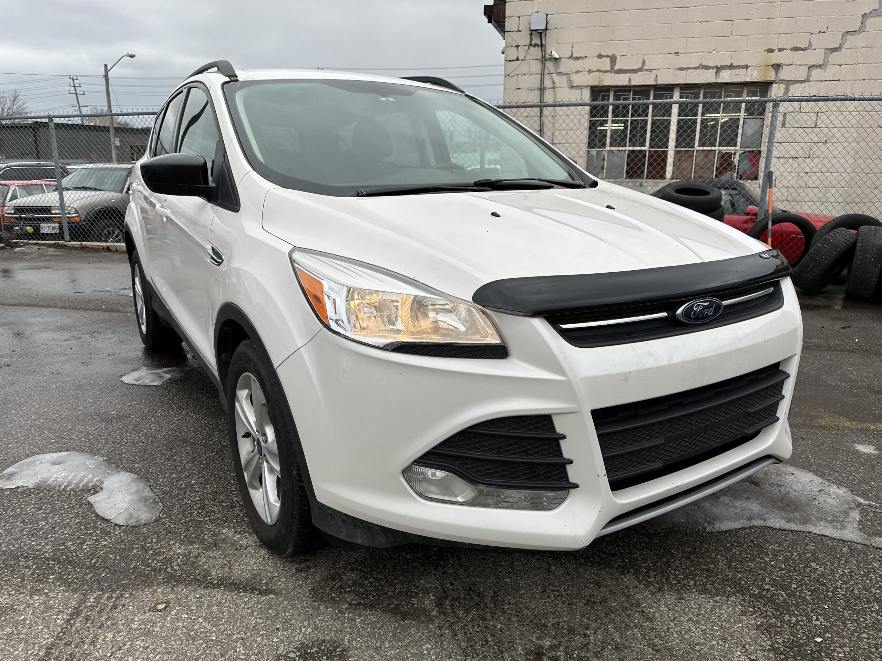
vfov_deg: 56.8
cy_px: 330
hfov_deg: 71.6
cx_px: 441
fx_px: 612
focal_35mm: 24
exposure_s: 1/864
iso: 80
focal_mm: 6.86
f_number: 1.78
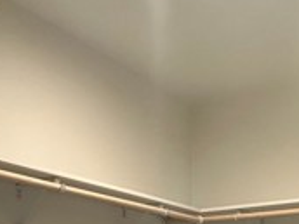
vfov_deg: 24.5
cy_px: 290
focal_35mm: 52
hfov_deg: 34.8
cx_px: 266
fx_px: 449
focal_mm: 2.22
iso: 250
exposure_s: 1/120
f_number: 2.2
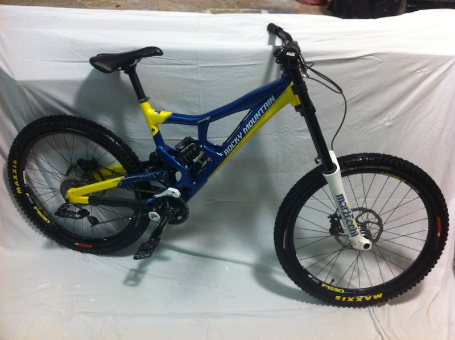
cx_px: 228
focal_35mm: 35
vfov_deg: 40.6
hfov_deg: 52.7
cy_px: 170
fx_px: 459
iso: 160
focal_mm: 3.85
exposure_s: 1/15
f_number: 2.8
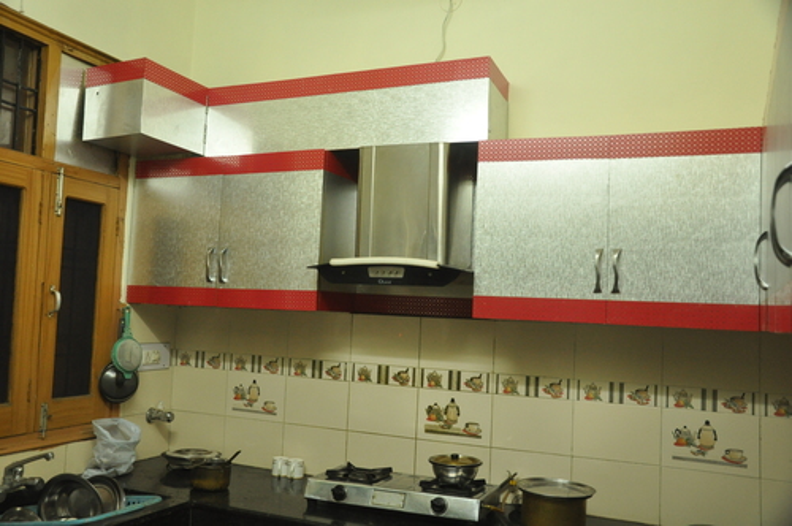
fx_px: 791
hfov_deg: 53.2
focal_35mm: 36
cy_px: 263
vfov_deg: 36.8
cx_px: 396
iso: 1250
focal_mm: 24
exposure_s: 1/50
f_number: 4
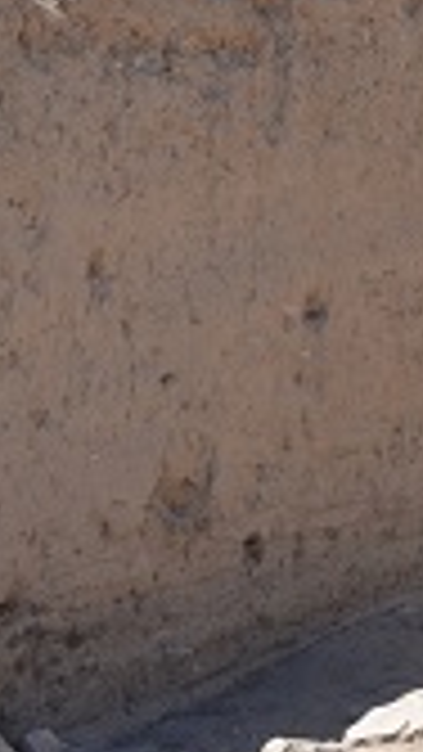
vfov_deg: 17.2
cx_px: 958
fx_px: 2471
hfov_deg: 9.0
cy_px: 178
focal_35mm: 124
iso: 100
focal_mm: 22
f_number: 8
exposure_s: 1/250
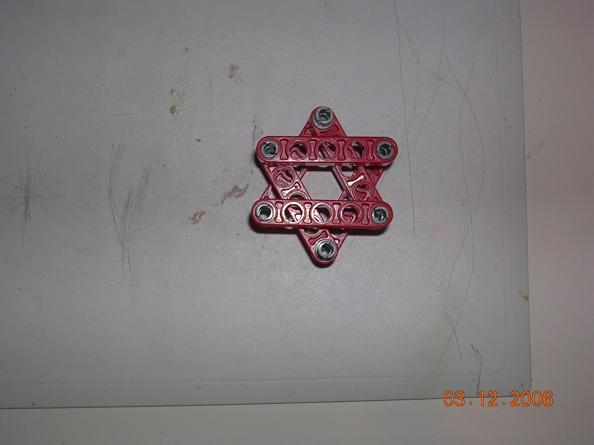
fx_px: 909
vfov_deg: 27.5
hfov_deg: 36.2
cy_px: 222
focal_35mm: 53
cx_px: 297
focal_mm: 8
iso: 50
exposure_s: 1/60.1
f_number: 3.2
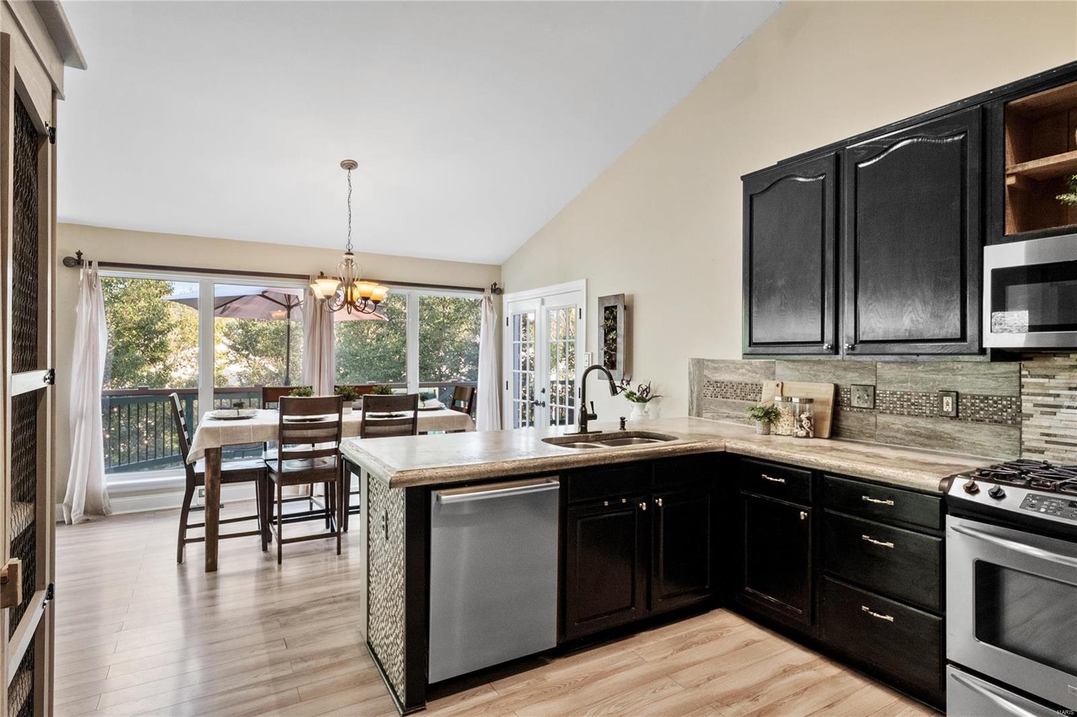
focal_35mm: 18
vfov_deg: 67.4
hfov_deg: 90.0
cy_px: 358
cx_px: 538
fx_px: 538
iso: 400
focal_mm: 9
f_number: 8
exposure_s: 1/13
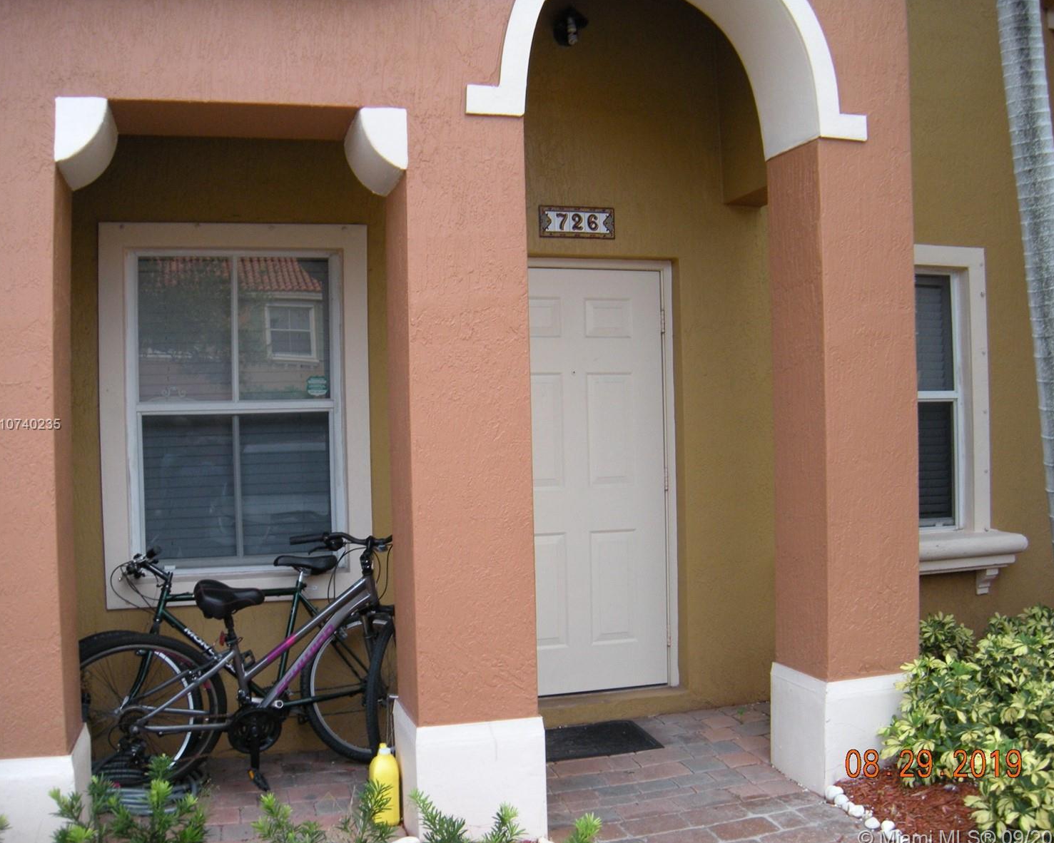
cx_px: 519
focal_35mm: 37
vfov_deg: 40.1
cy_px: 425
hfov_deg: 49.1
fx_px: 1154
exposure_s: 1/51.4
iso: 107
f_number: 3.8
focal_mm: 5.9
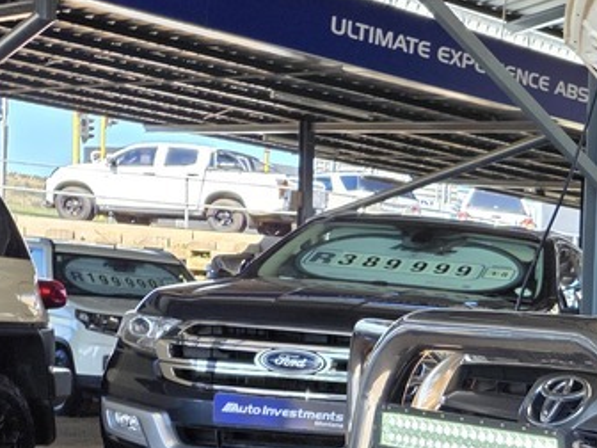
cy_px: 480
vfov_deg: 20.2
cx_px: 904
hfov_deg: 22.6
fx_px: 1207
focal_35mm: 70
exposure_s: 1/359
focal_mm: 6.25
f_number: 1.7
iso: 50
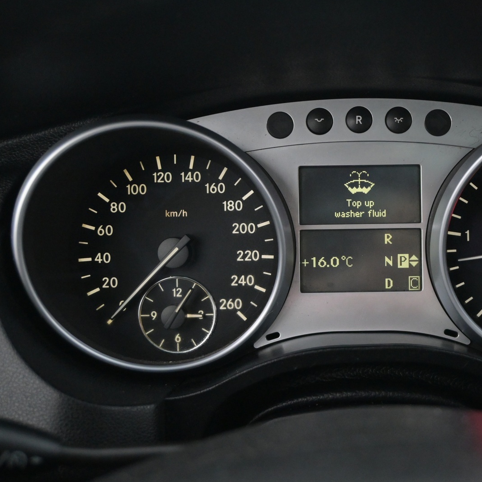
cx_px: 344
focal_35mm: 53
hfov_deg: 31.6
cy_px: 243
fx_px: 840
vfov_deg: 32.0
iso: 4000
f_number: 4.5
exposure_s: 1/40
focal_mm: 27.5
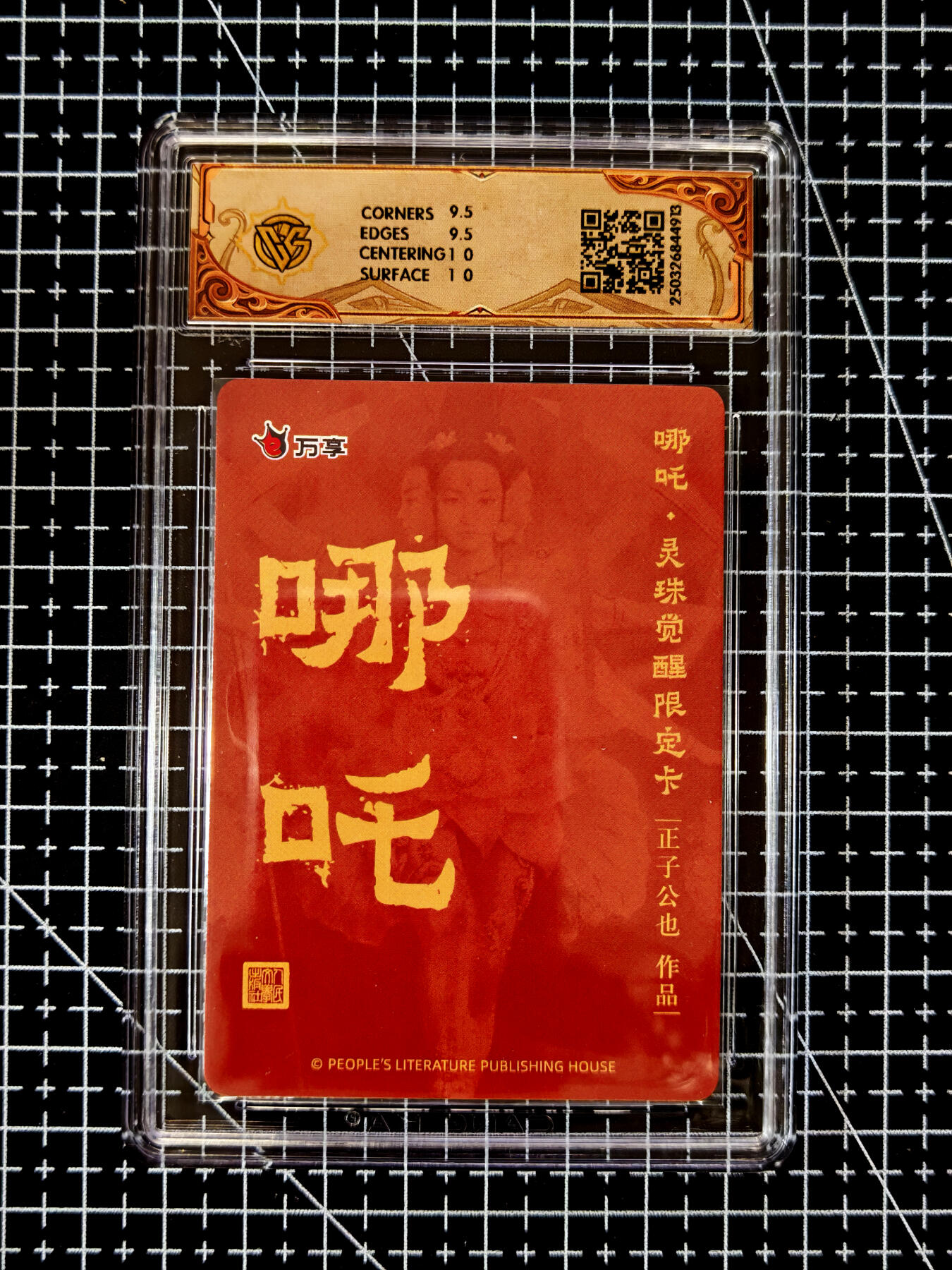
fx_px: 1760
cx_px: 476
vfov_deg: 39.7
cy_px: 635
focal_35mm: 48
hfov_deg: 30.3
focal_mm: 6.67
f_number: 1.9
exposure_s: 1/33
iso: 500
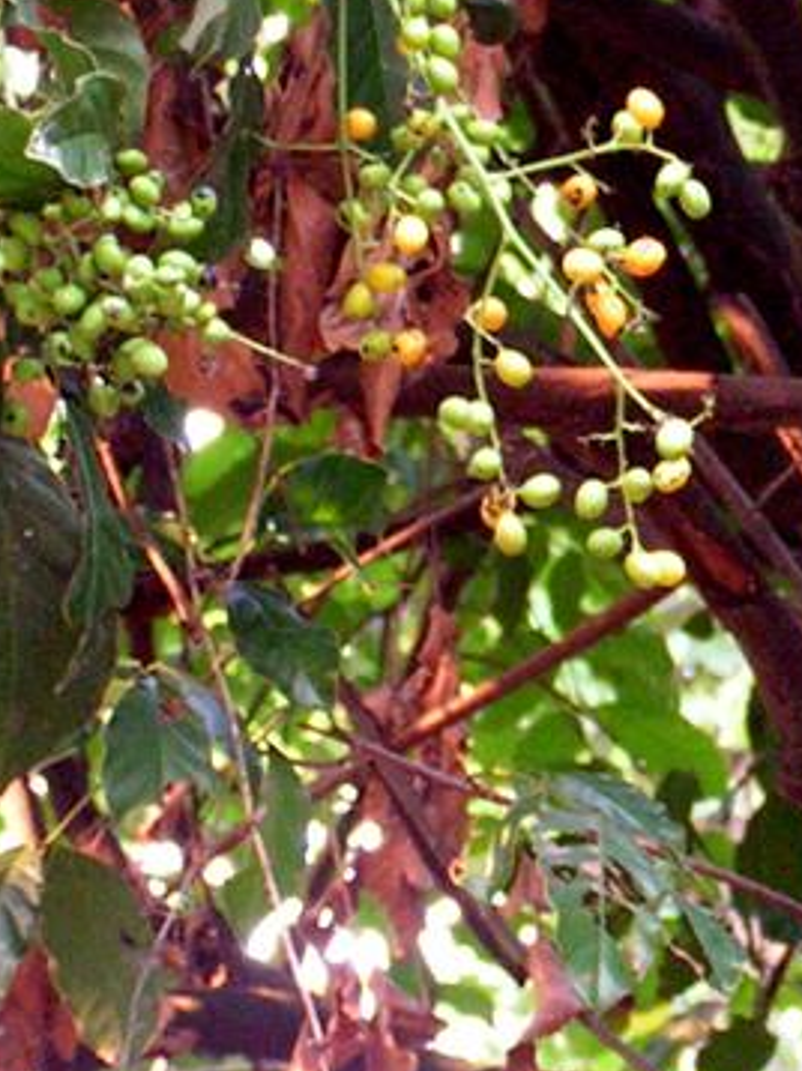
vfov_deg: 6.5
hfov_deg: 4.8
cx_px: 1374
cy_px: -132
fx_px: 9402
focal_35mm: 304
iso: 200
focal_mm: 15.6
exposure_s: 1/20
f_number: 3.2
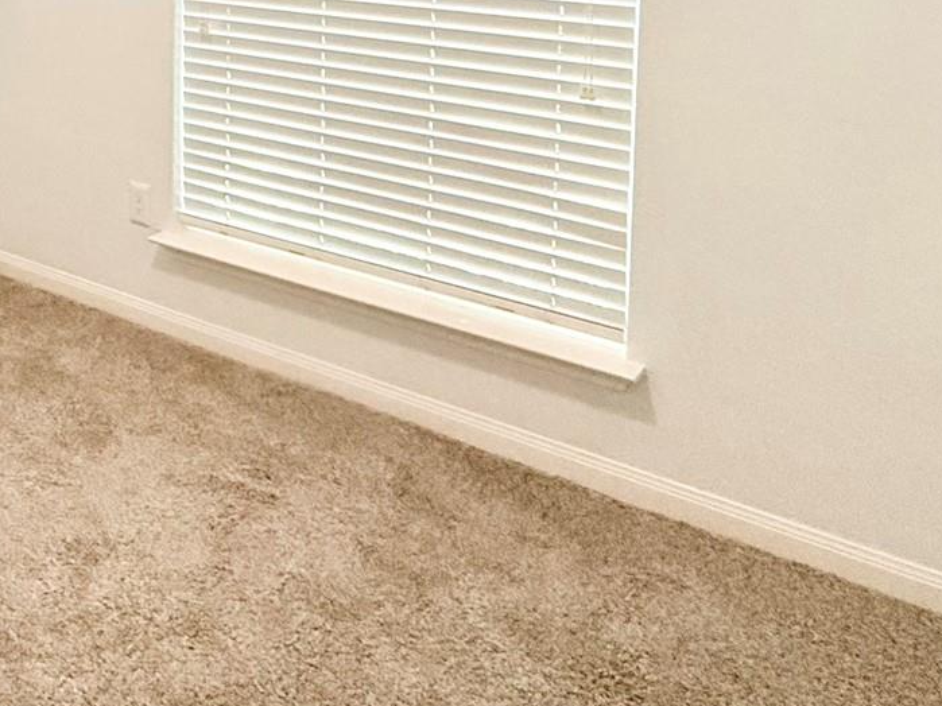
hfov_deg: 39.5
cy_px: -71
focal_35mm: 41
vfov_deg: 31.2
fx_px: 1116
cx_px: -32
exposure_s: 1/120
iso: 320
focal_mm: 2.22
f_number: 2.2
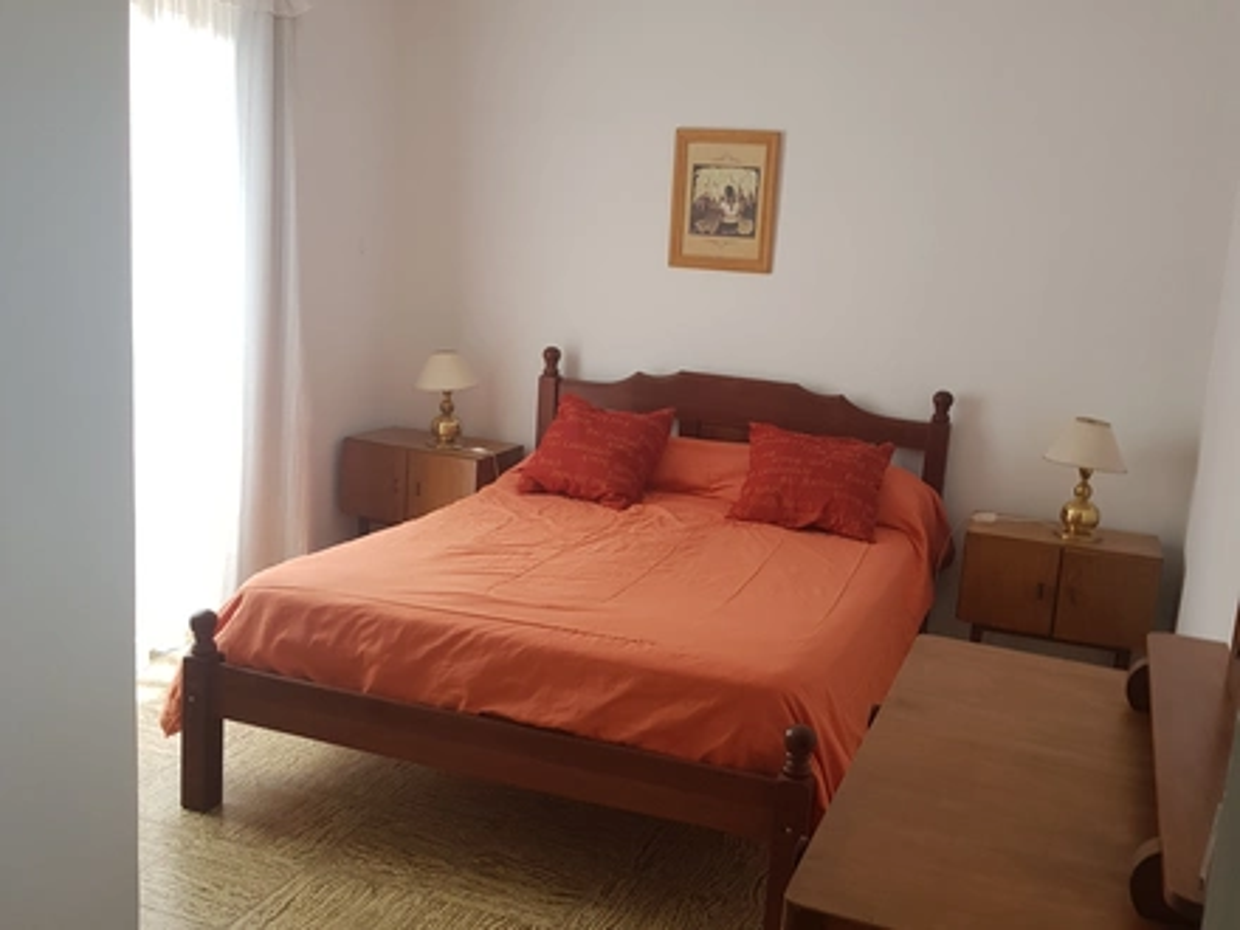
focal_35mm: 26
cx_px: 620
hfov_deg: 67.3
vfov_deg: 53.1
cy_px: 465
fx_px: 931
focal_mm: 4.2
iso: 64
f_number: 1.7
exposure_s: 1/50
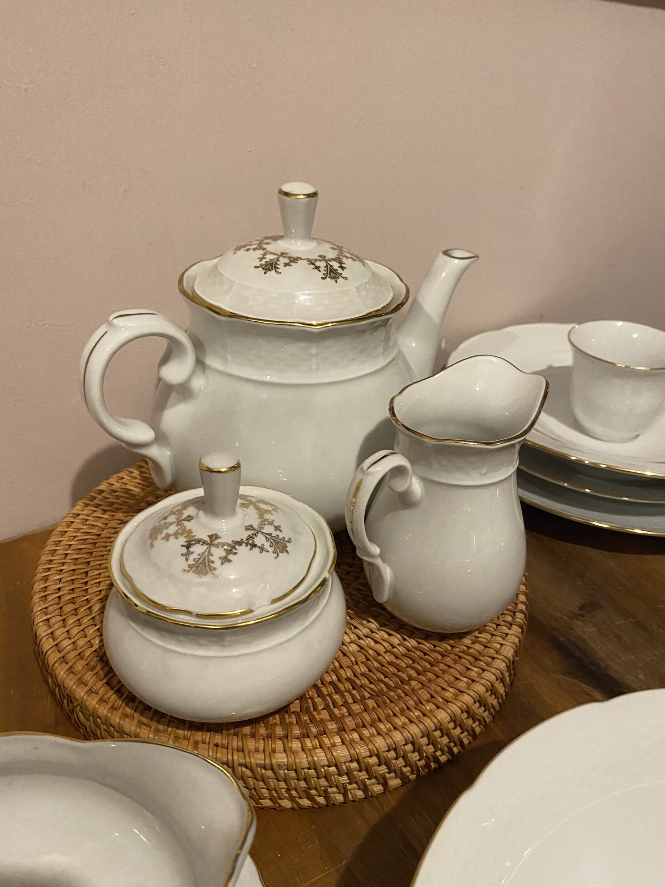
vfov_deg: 65.3
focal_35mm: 27
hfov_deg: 51.3
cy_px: 435
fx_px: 692
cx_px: 344
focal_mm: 4.25
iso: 500
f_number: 1.8
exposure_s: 1/60
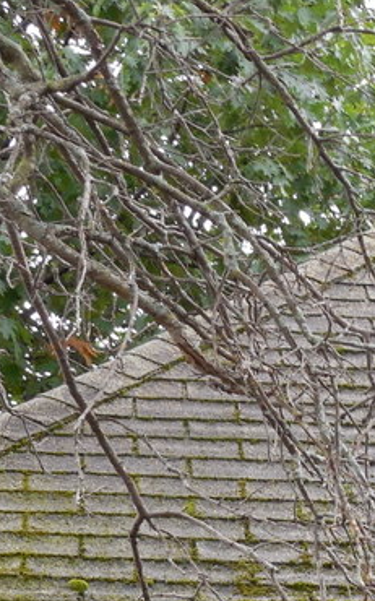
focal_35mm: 179
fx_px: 2929
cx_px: 453
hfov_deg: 7.3
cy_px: 607
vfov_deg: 11.6
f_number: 4.3
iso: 125
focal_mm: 11
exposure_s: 1/30
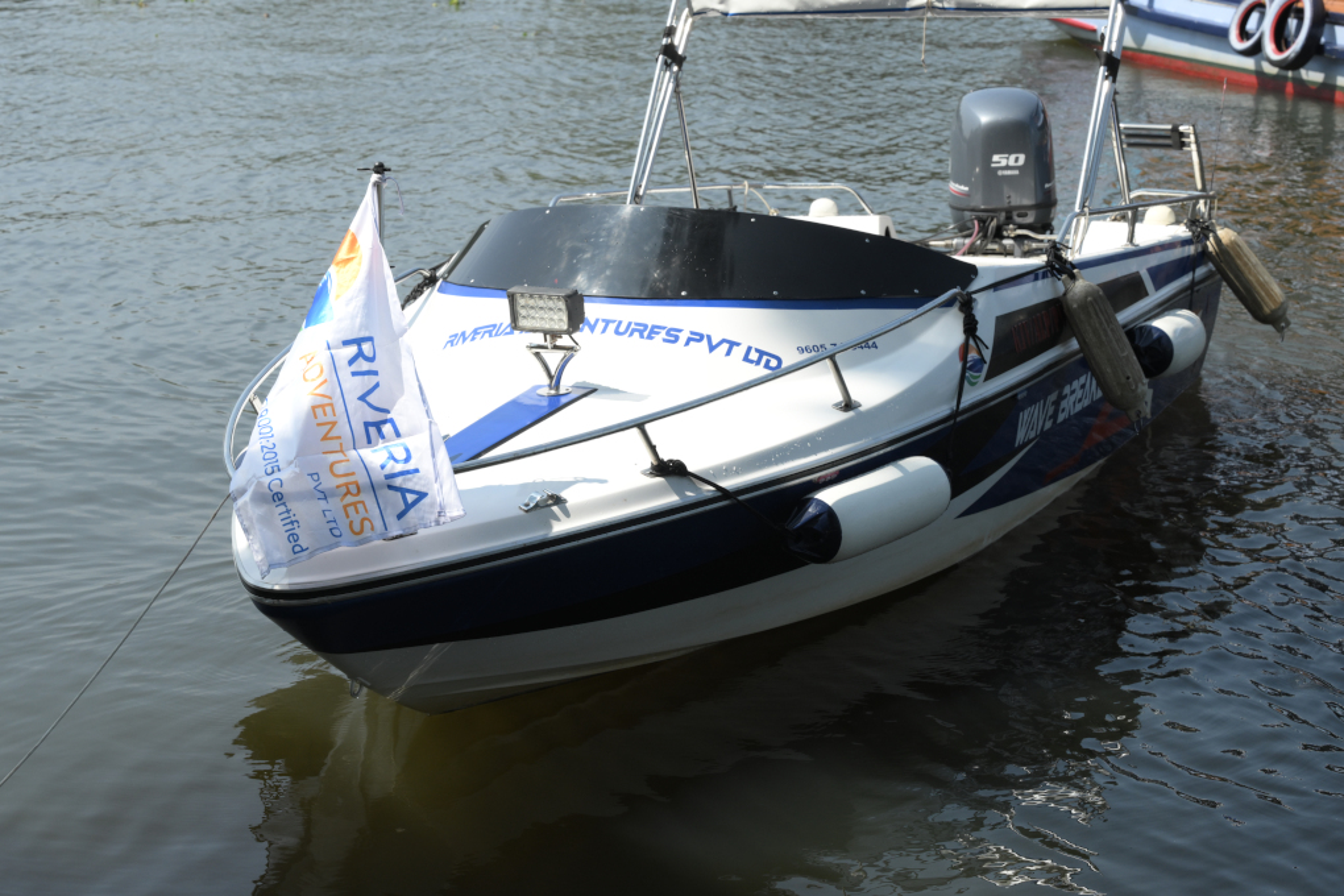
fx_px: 2613
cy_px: 448
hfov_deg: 28.8
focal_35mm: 70
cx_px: 672
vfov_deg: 19.5
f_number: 9
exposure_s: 1/1250
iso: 800
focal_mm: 70
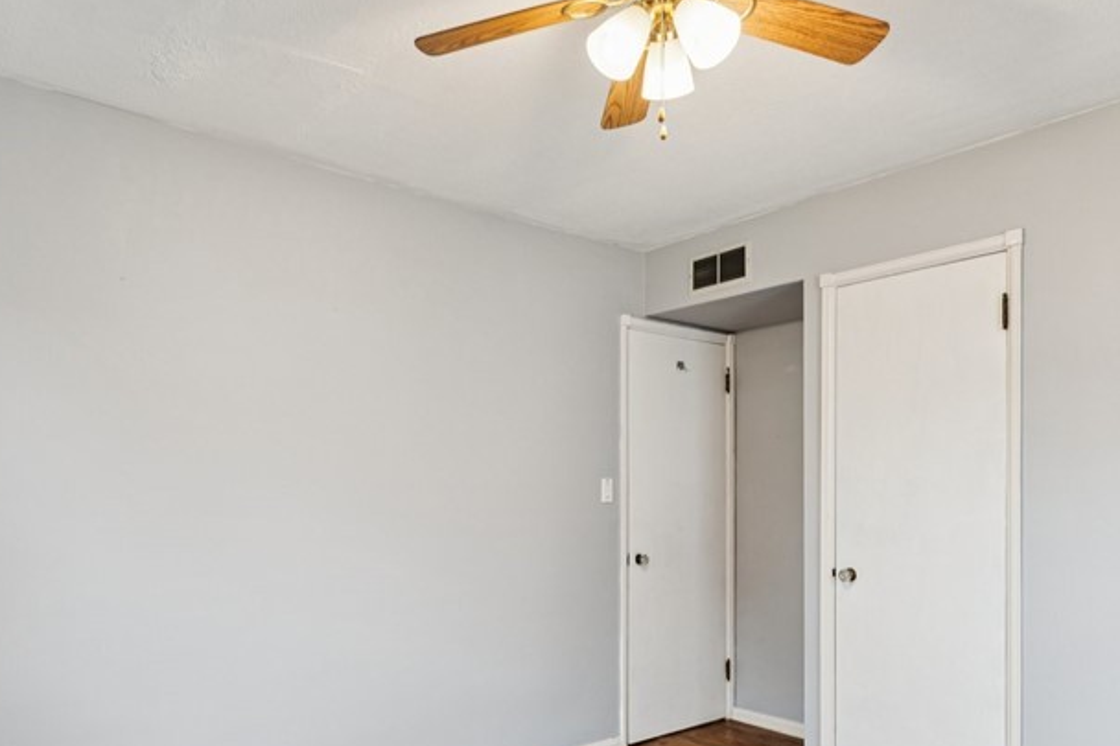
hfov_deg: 71.3
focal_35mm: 25
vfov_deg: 50.4
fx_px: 778
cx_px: 501
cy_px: 496
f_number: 5
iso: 200
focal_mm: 14
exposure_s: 1/15
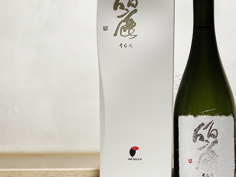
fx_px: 539
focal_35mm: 79
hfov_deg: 24.5
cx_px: 169
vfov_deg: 18.6
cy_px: 67
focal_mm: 6
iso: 125
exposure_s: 1/120
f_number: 2.4
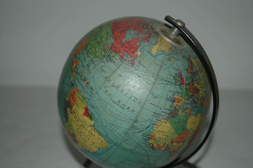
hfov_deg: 37.9
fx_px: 369
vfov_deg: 25.7
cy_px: 84
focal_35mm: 52
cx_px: 126
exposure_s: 1/60
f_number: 3.8
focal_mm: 35
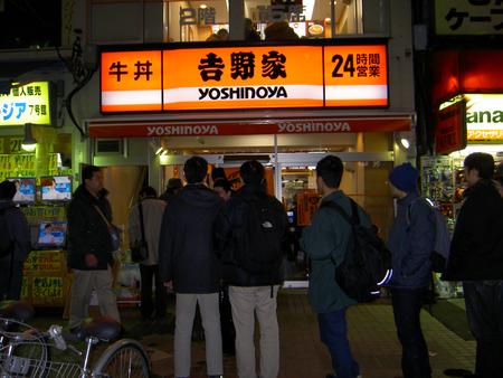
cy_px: 189
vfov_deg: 41.8
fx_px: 494
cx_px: 252
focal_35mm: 34
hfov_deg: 53.9
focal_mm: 5.6
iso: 100
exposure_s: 1/60
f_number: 2.8
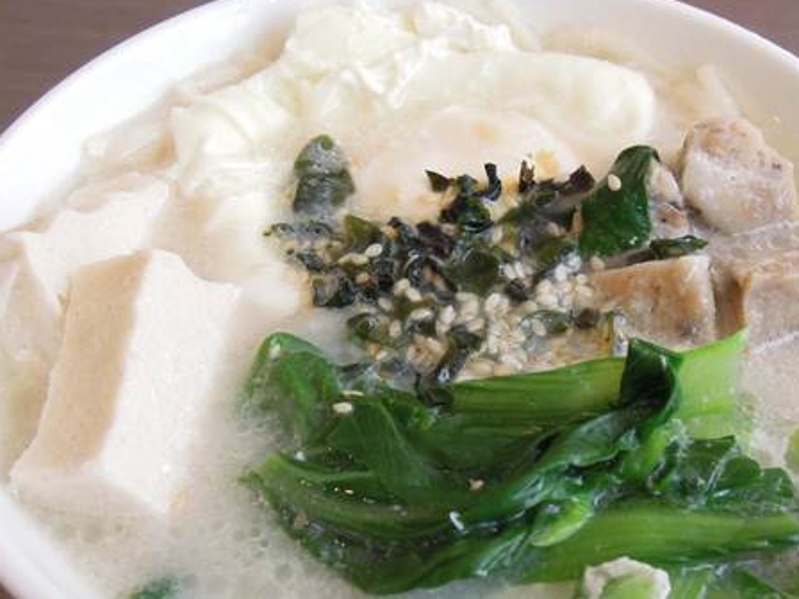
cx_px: 442
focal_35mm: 43
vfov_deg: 33.6
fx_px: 993
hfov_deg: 43.8
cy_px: 302
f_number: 3.2
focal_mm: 6.3
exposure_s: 1/50
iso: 360
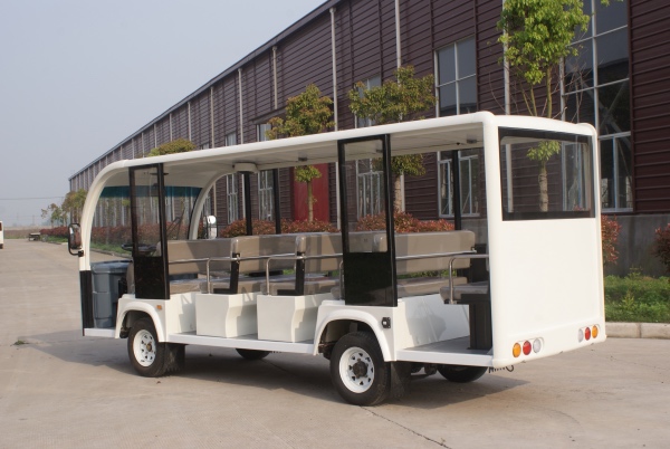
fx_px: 839
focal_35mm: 45
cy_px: 224
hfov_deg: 43.5
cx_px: 335
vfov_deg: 30.0
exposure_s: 1/80
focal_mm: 30
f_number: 13
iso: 100
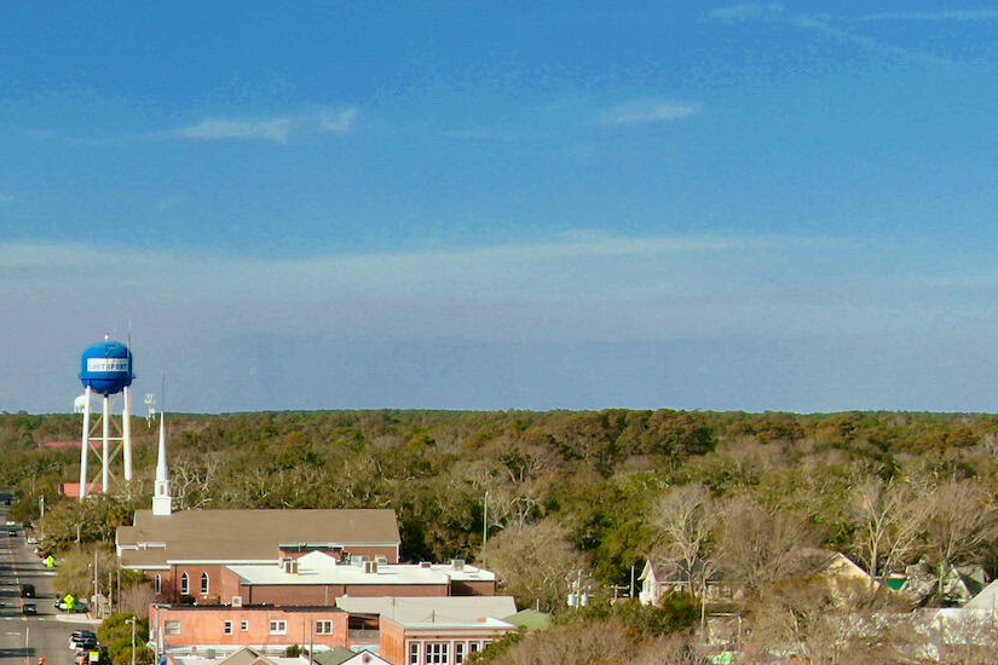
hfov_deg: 16.5
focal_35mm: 121
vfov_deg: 11.1
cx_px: -22
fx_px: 3354
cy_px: 848
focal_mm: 8.6
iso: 100
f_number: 3.8
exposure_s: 1/50
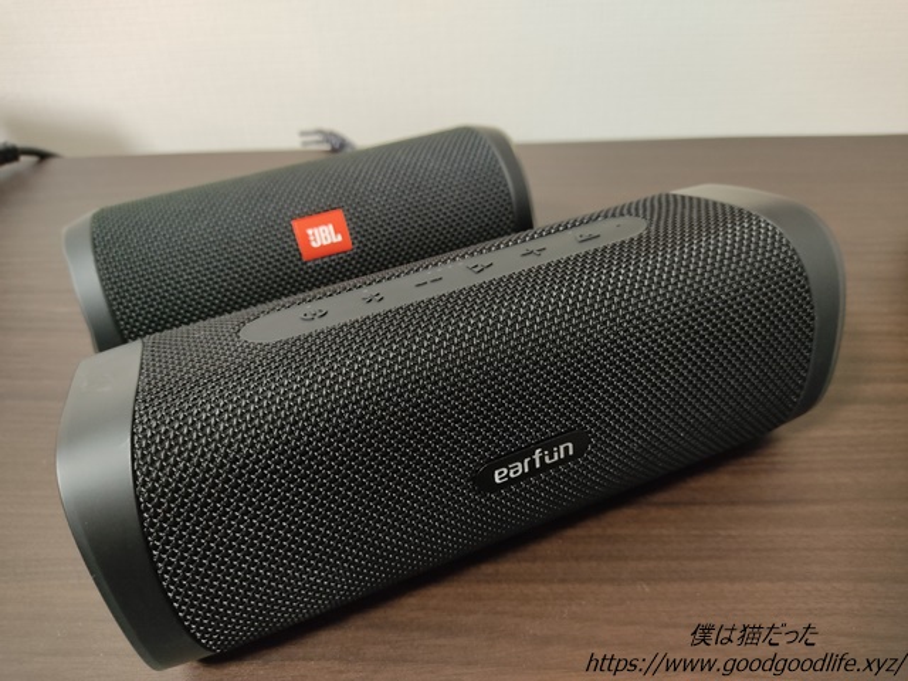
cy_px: 340
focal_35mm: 26
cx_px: 454
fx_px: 682
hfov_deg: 67.3
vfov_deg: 53.1
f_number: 1.79
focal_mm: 4.74
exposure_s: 1/25
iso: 541
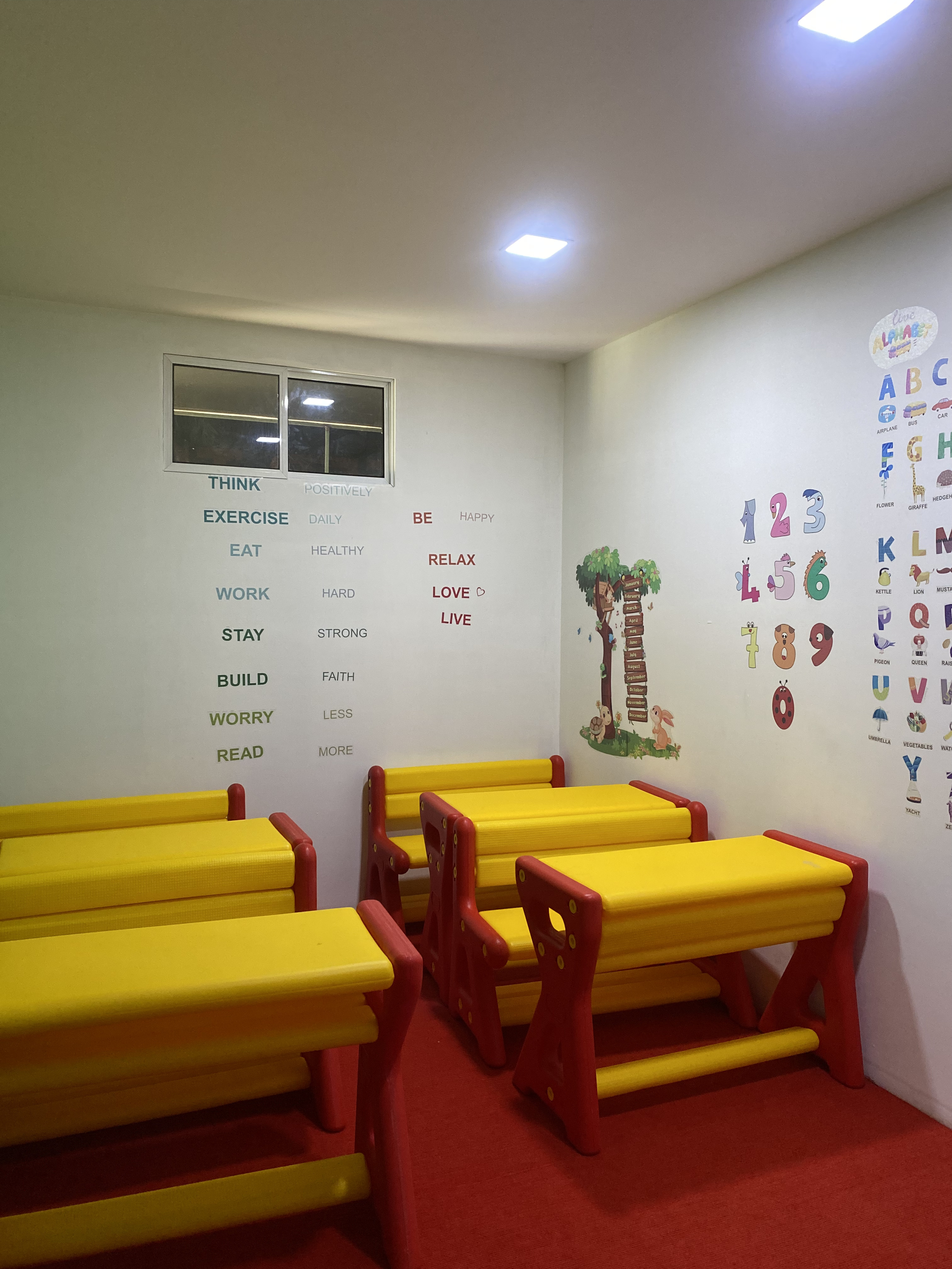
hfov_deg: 53.1
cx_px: 476
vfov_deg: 67.3
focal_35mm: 26
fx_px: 953
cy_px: 634
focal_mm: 4.25
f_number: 1.8
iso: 200
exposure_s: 1/50
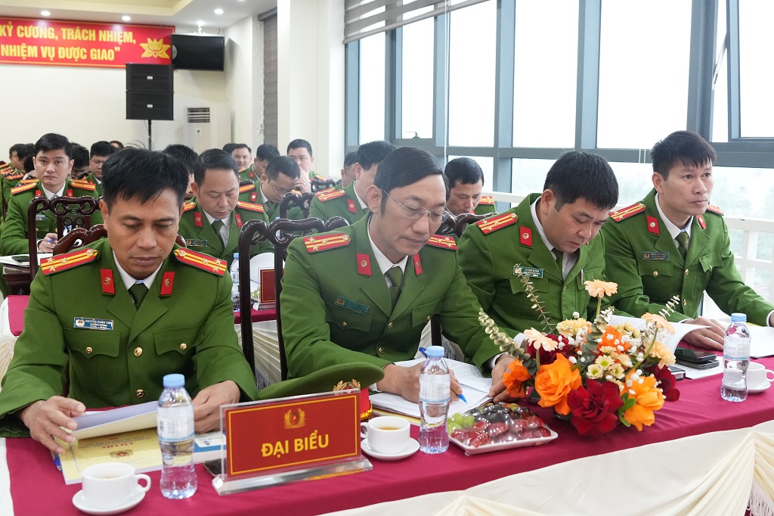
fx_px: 774
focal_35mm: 36
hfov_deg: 53.1
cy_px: 258
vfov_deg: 36.8
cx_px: 387
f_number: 4
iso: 3200
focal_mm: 24
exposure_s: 1/125
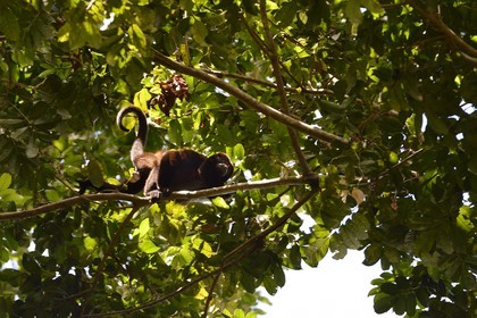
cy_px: 159
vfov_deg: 6.9
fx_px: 2650
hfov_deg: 10.3
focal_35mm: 200
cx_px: 238
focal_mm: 200
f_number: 5.6
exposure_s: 1/160
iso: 320
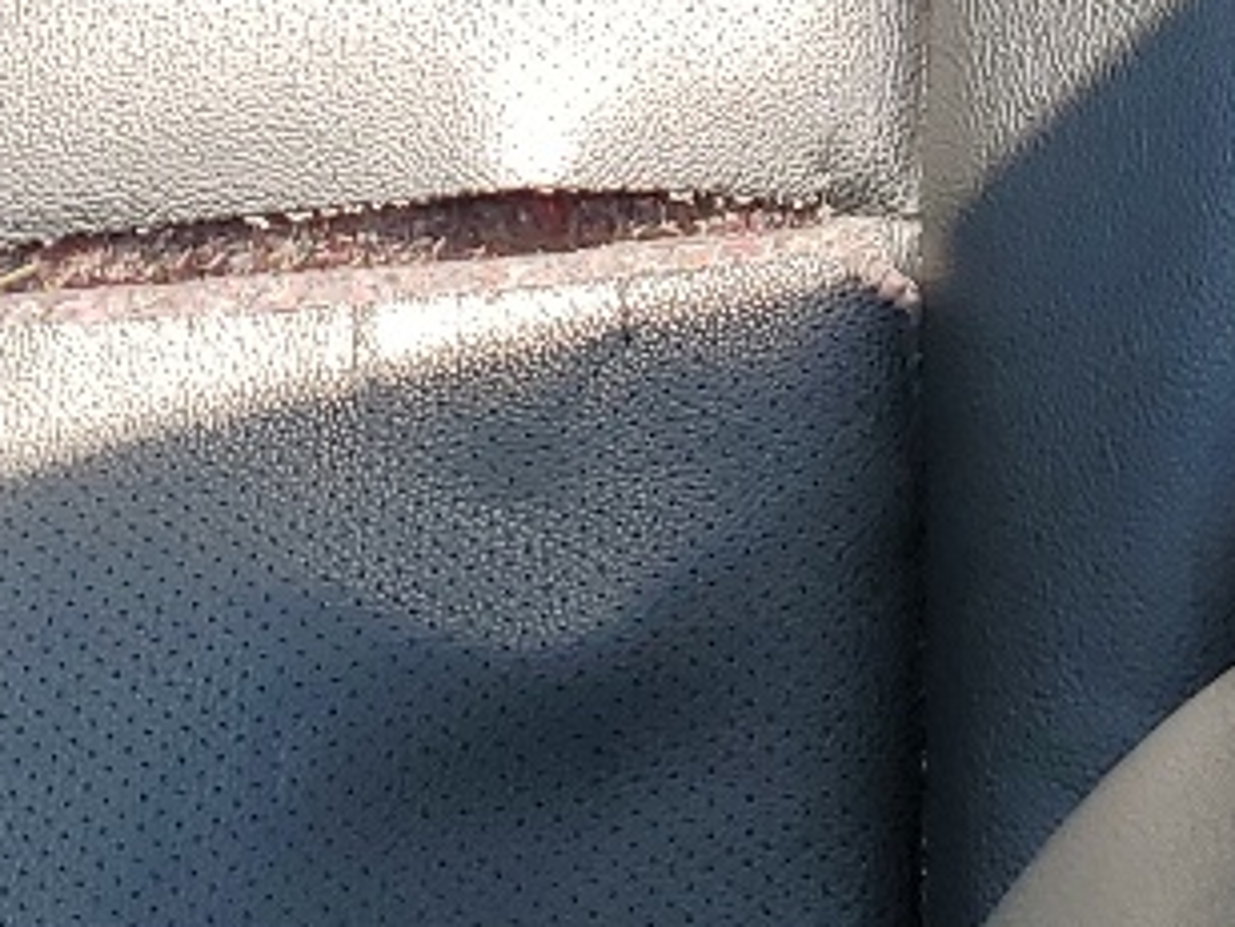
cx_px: 1672
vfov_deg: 10.0
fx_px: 4816
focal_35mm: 135
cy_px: -1051
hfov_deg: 14.0
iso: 50
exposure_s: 1/476
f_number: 1.5
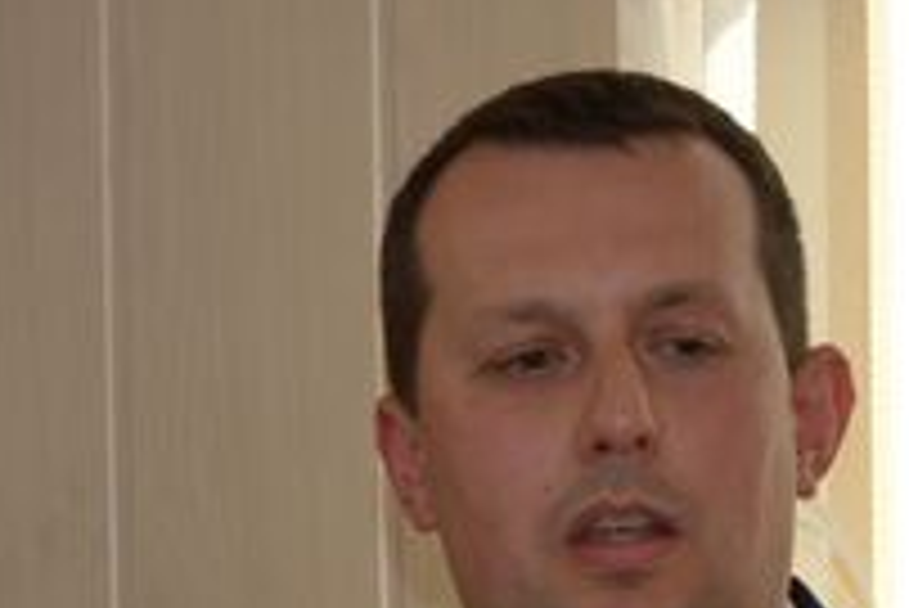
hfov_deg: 4.0
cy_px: 973
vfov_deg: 2.7
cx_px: 1845
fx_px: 12760
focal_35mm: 505
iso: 200
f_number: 5.3
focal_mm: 80
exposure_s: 1/100
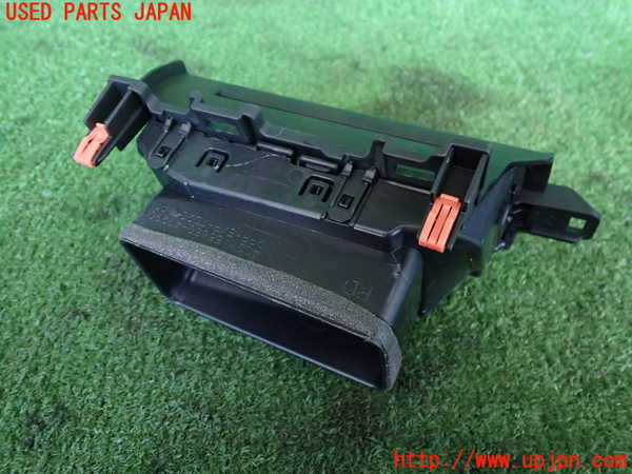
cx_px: 316
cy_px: 237
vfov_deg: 46.8
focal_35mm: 30
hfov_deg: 60.0
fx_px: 548
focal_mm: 5.4
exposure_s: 1/30
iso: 500
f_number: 2.3
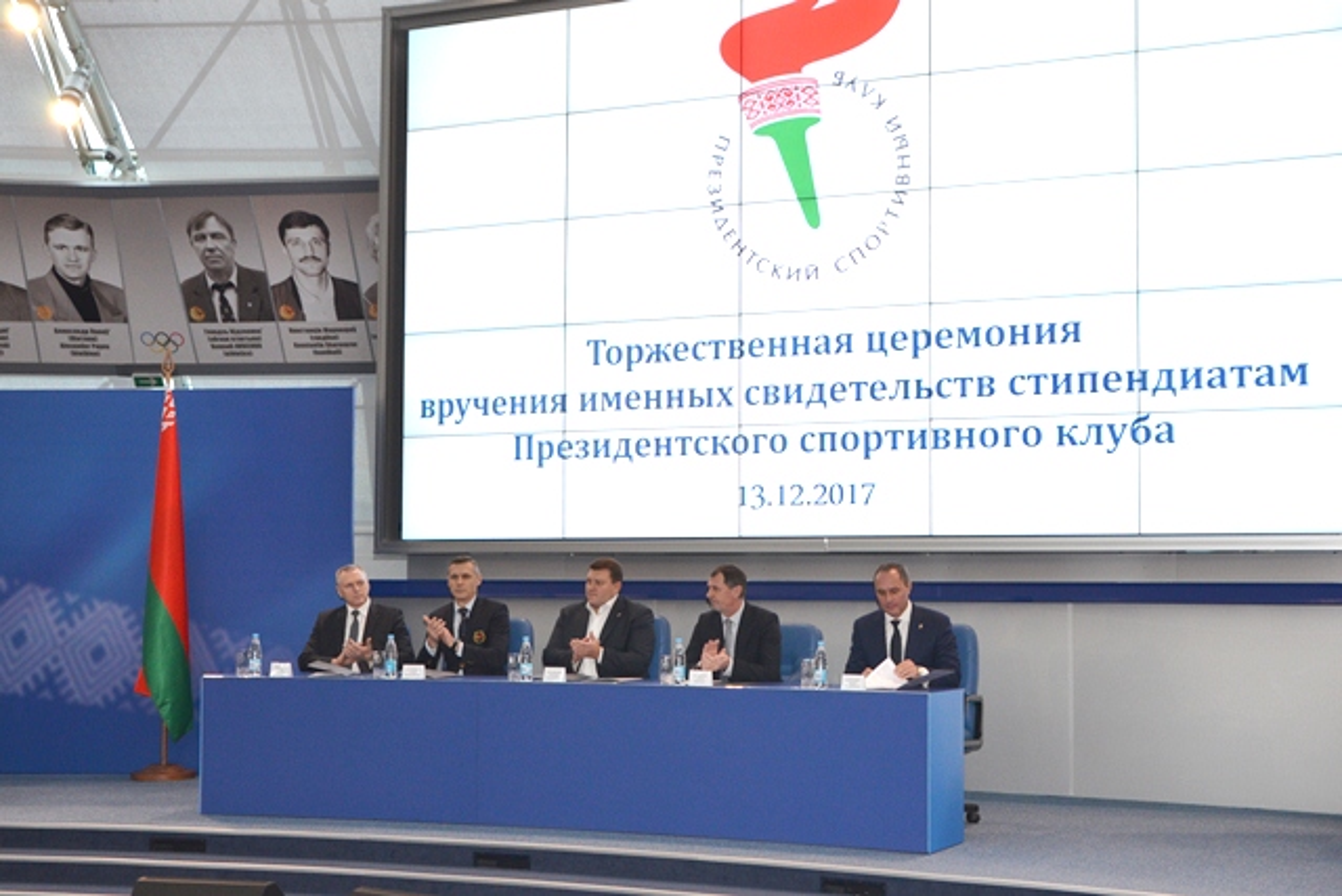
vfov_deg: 34.2
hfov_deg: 49.5
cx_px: 671
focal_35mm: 39
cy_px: 448
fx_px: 1454
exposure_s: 1/100
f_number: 7.1
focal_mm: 26
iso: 800
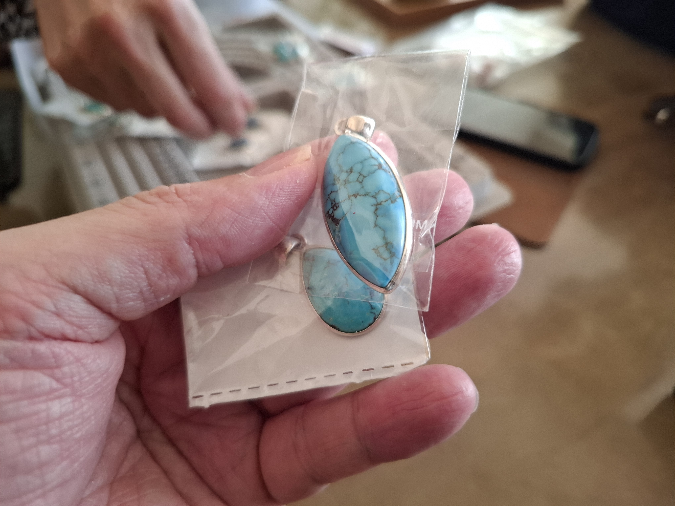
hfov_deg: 73.9
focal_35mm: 23
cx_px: 338
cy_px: 253
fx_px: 448
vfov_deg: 58.9
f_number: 1.8
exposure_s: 1/50
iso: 200
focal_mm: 5.54
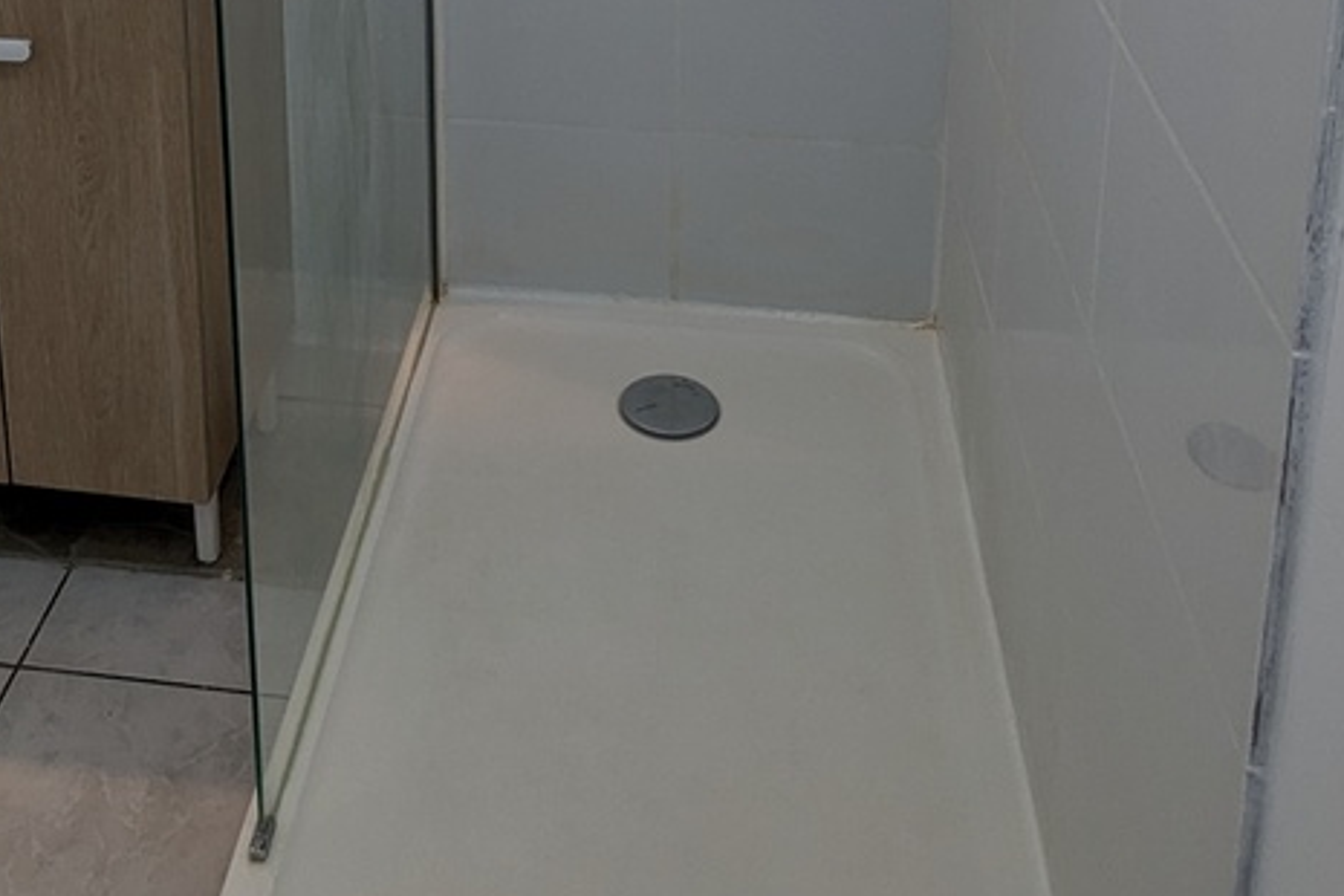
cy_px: -275
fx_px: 1605
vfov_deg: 26.4
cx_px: 436
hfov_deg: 44.7
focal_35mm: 43
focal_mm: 2.35
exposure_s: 1/33.3
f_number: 2.2
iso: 52
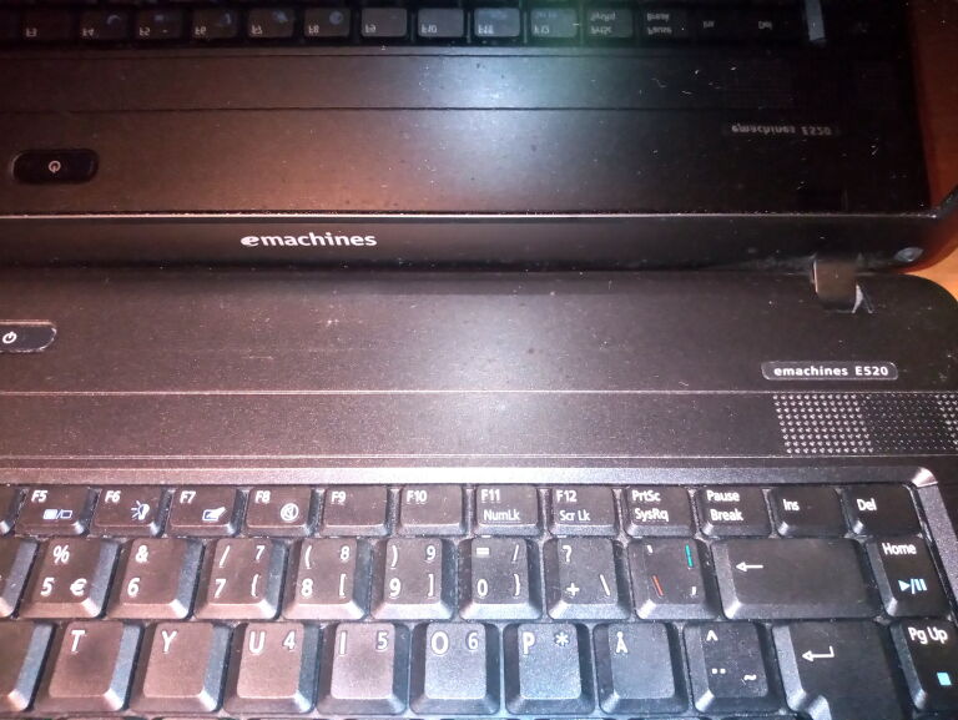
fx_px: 554
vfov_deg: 66.0
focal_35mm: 20
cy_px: 360
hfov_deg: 81.7
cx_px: 479
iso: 1563
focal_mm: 3.54
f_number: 2
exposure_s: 1/20
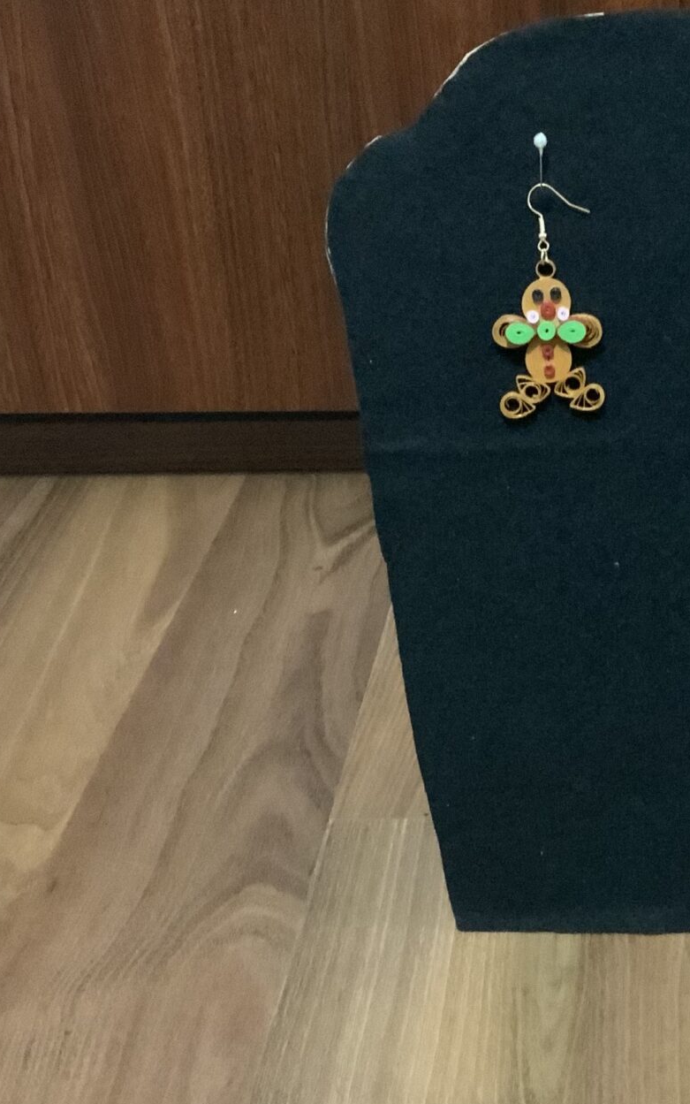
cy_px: 608
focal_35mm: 63
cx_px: 568
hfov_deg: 20.4
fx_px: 1895
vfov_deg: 32.4
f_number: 1.8
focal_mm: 3
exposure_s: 1/20
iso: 500
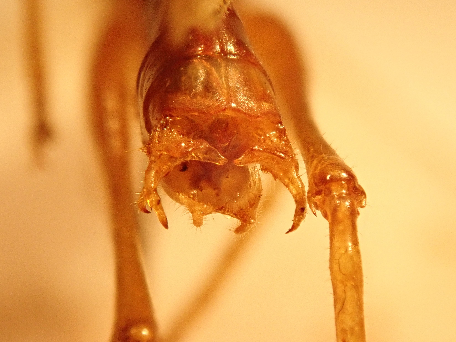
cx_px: 228
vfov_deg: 14.8
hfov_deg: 19.6
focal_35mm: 100
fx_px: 1317
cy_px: 171
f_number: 6.3
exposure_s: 1/400
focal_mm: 18
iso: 800
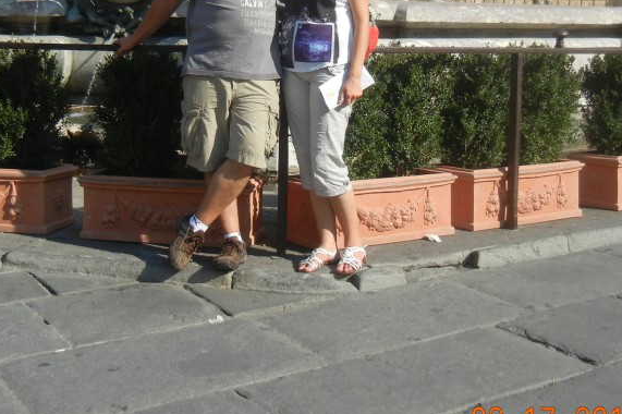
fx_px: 967
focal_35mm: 56
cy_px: 89
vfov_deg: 23.8
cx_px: 256
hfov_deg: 35.6
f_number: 7
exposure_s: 1/317
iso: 160
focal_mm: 5.4
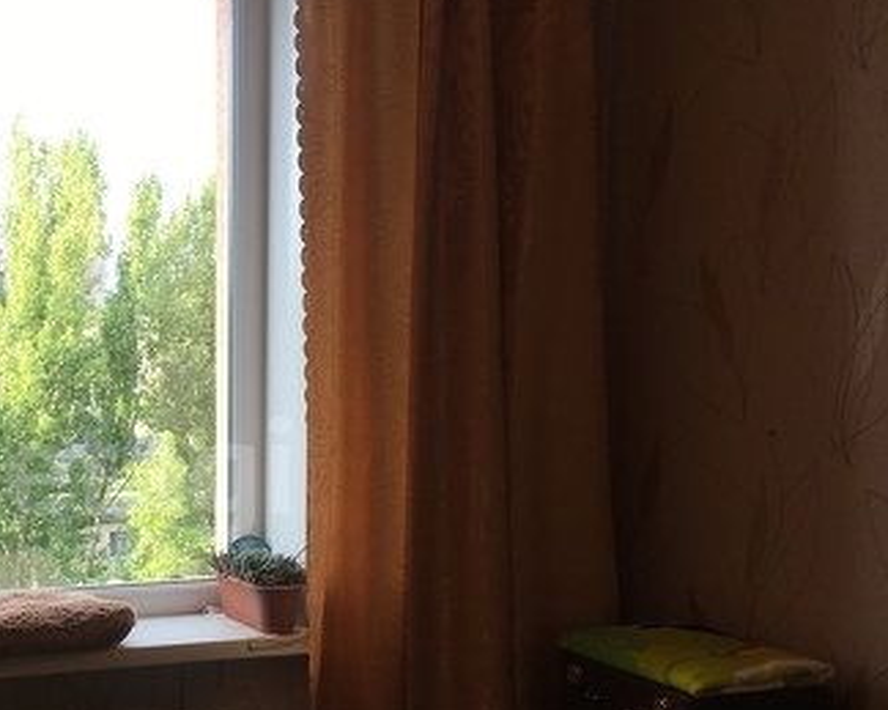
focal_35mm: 56
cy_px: 463
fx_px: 1471
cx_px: 151
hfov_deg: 32.5
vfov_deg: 27.0
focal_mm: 4.15
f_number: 2.2
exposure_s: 1/100
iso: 25
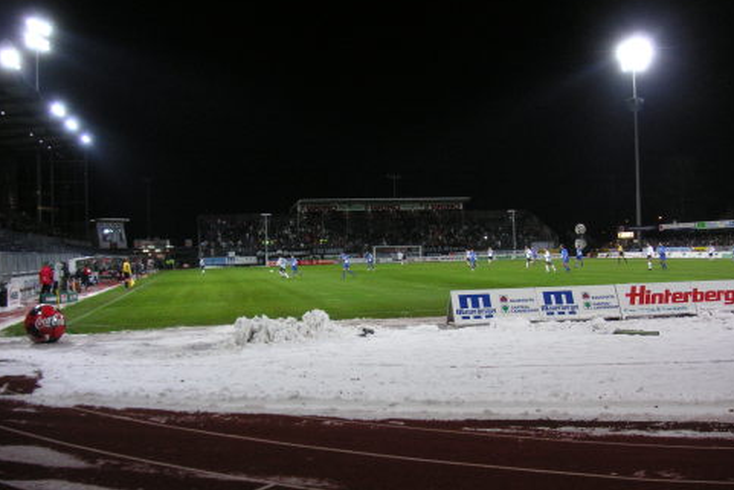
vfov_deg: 33.4
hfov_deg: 48.4
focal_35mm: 40
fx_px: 816
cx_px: 368
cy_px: 276
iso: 100
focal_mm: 6.1
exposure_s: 1/45
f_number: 2.8
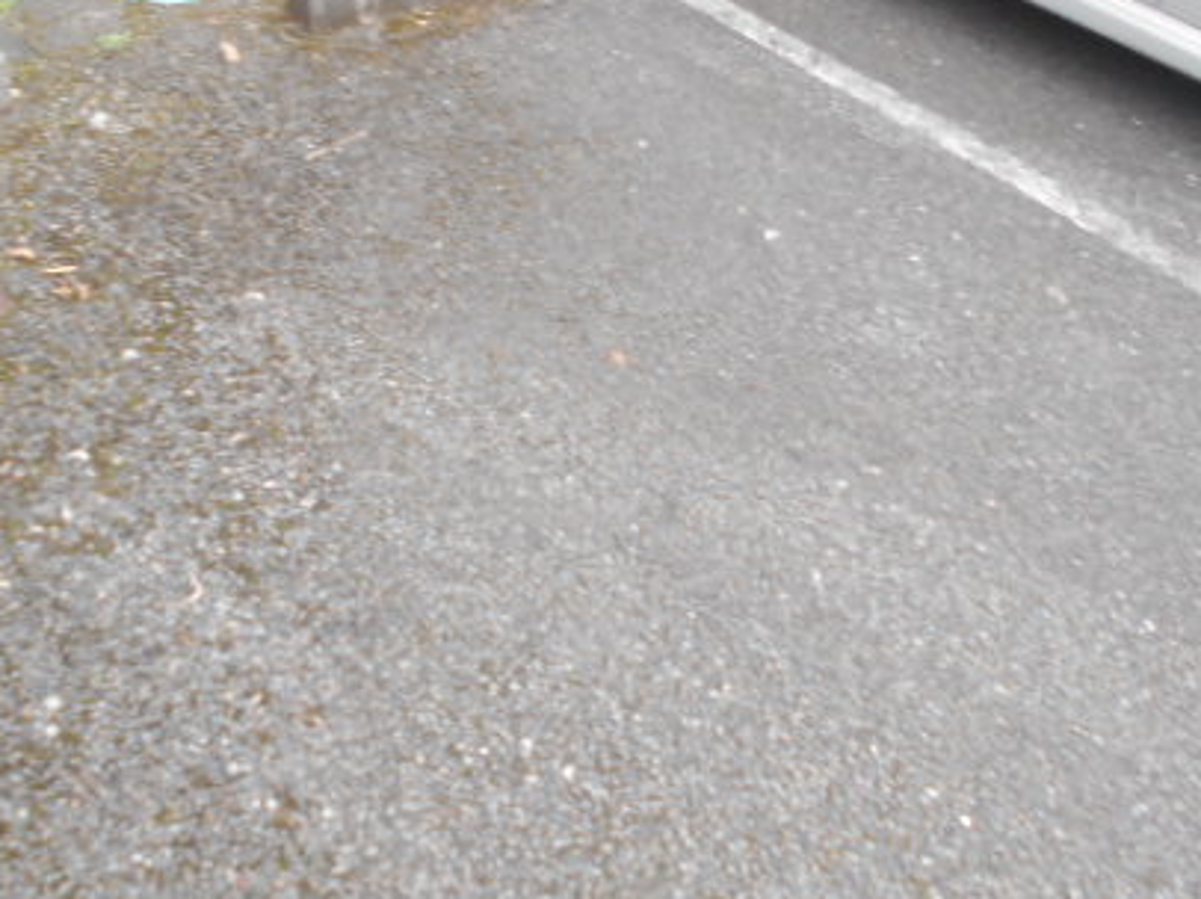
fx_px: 1422
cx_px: 544
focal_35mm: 41
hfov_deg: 45.7
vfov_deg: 35.1
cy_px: 452
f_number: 3.2
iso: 200
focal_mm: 4.6
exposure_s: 1/30
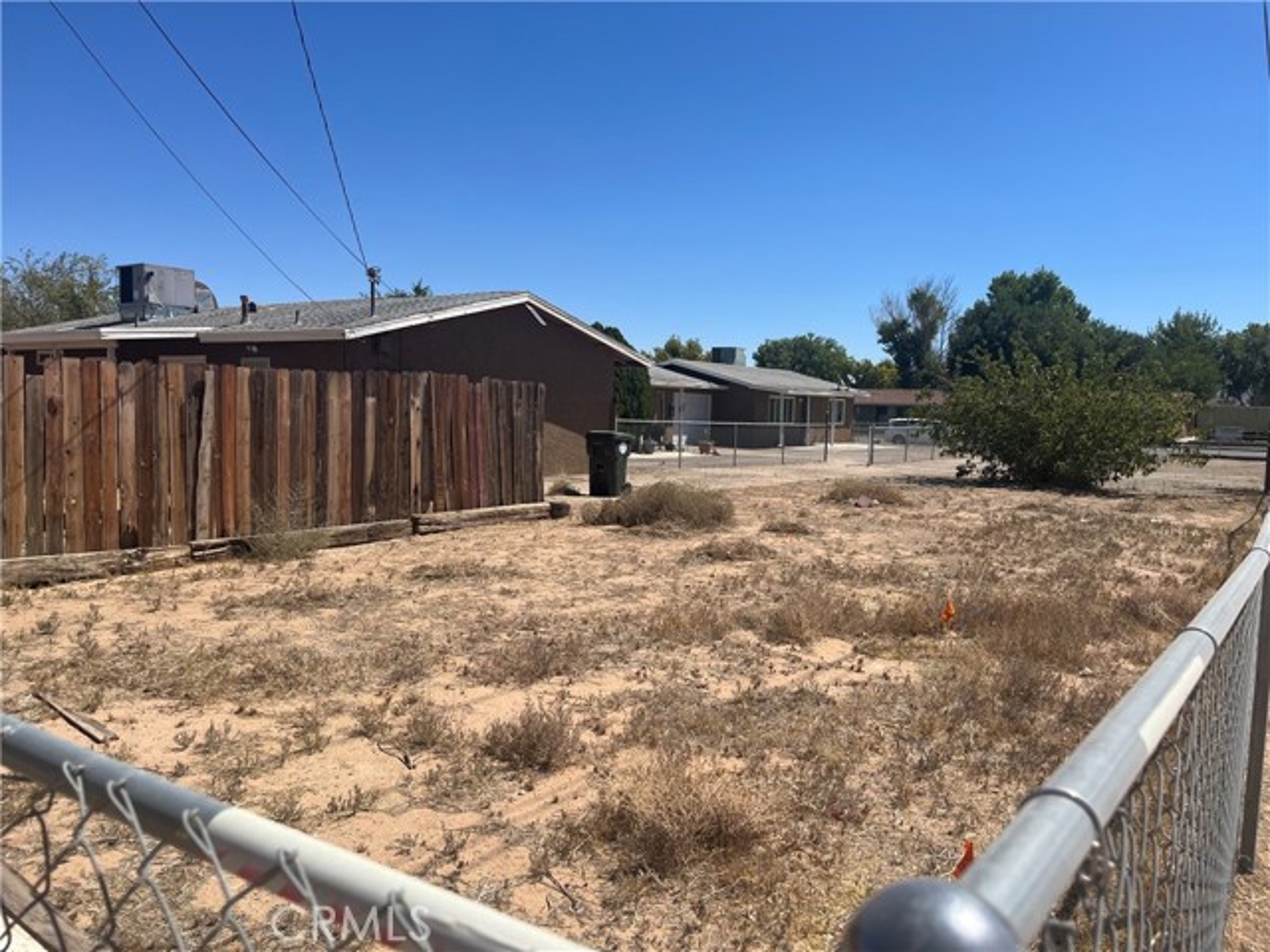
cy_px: 476
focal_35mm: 26
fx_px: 954
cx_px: 635
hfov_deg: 67.3
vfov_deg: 53.1
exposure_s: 1/5076
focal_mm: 5.1
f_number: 1.6
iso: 50
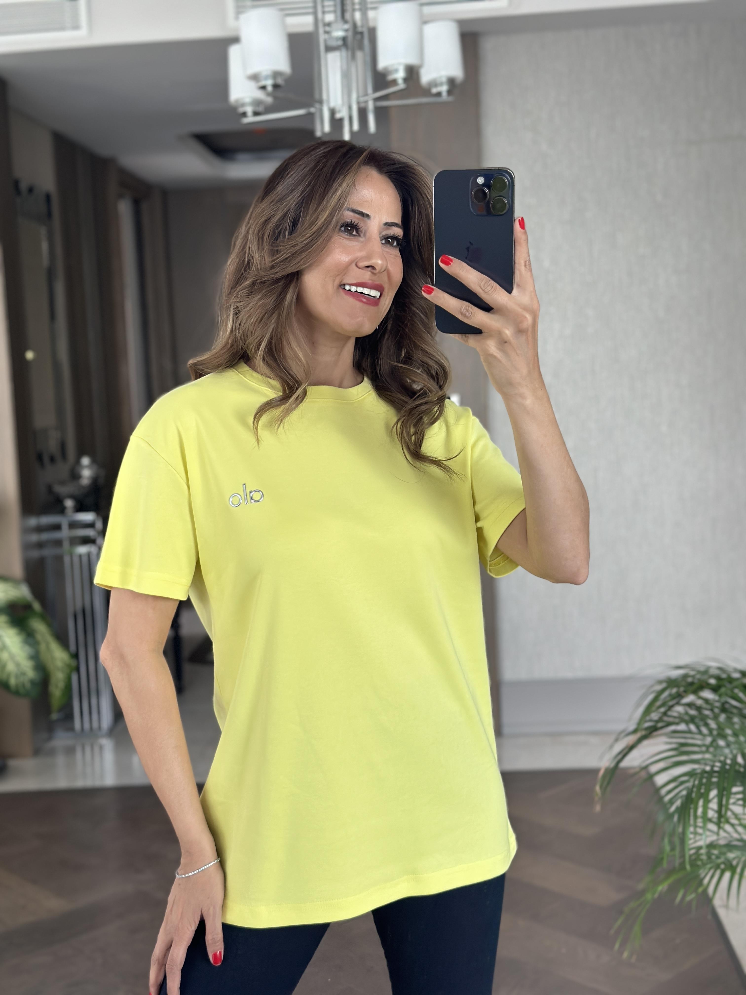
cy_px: 498
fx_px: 1379
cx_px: 373
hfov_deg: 30.3
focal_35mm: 48
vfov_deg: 39.7
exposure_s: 1/100
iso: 160
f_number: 1.78
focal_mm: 6.86
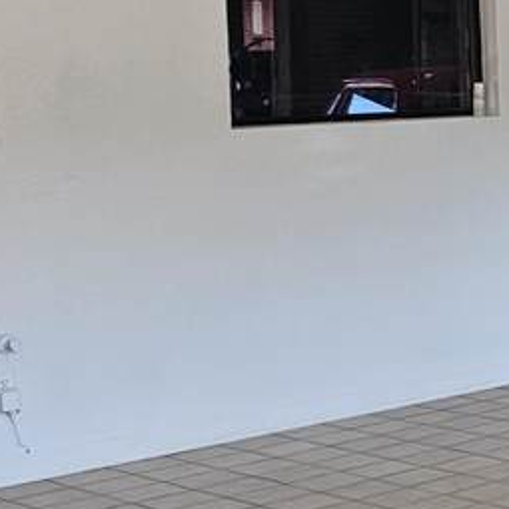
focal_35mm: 102
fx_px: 1697
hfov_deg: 13.7
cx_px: 1108
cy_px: 172
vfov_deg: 17.0
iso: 500
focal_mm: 6.3
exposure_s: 1/240
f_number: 1.7
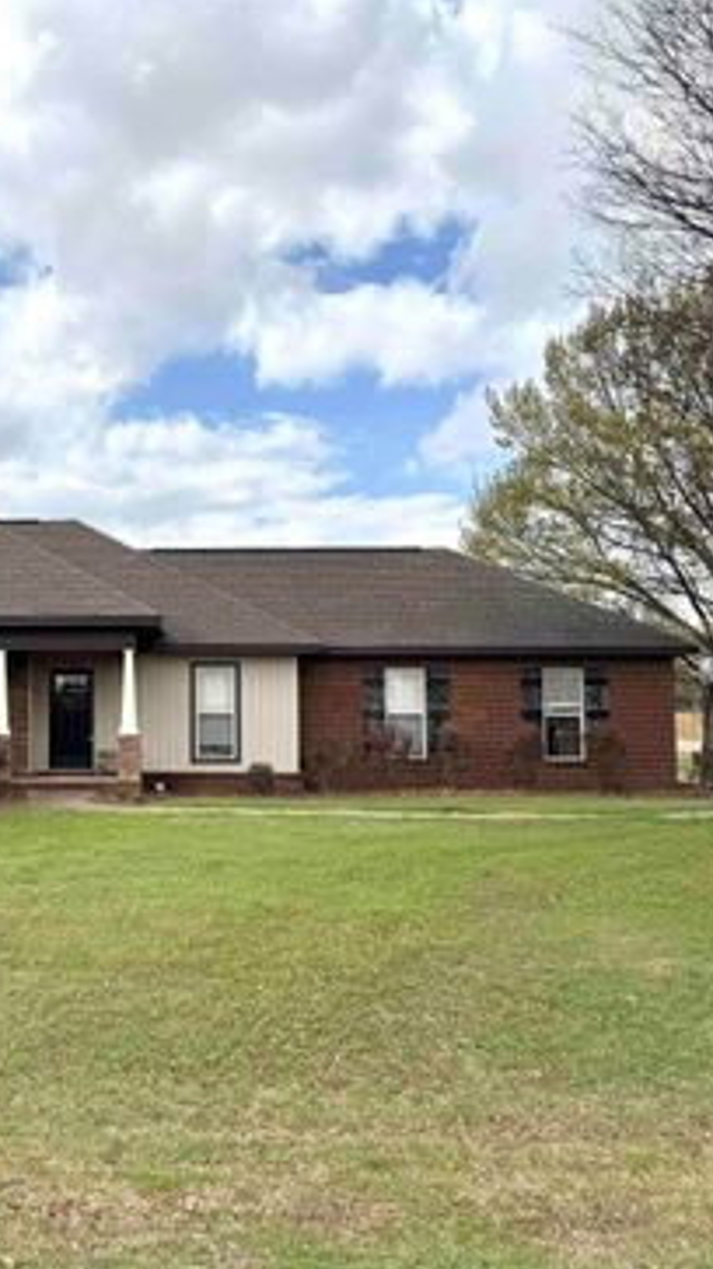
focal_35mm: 36
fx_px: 1211
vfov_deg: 55.3
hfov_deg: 31.6
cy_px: 641
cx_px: 101
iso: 80
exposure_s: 1/8130
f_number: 1.78
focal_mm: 6.76
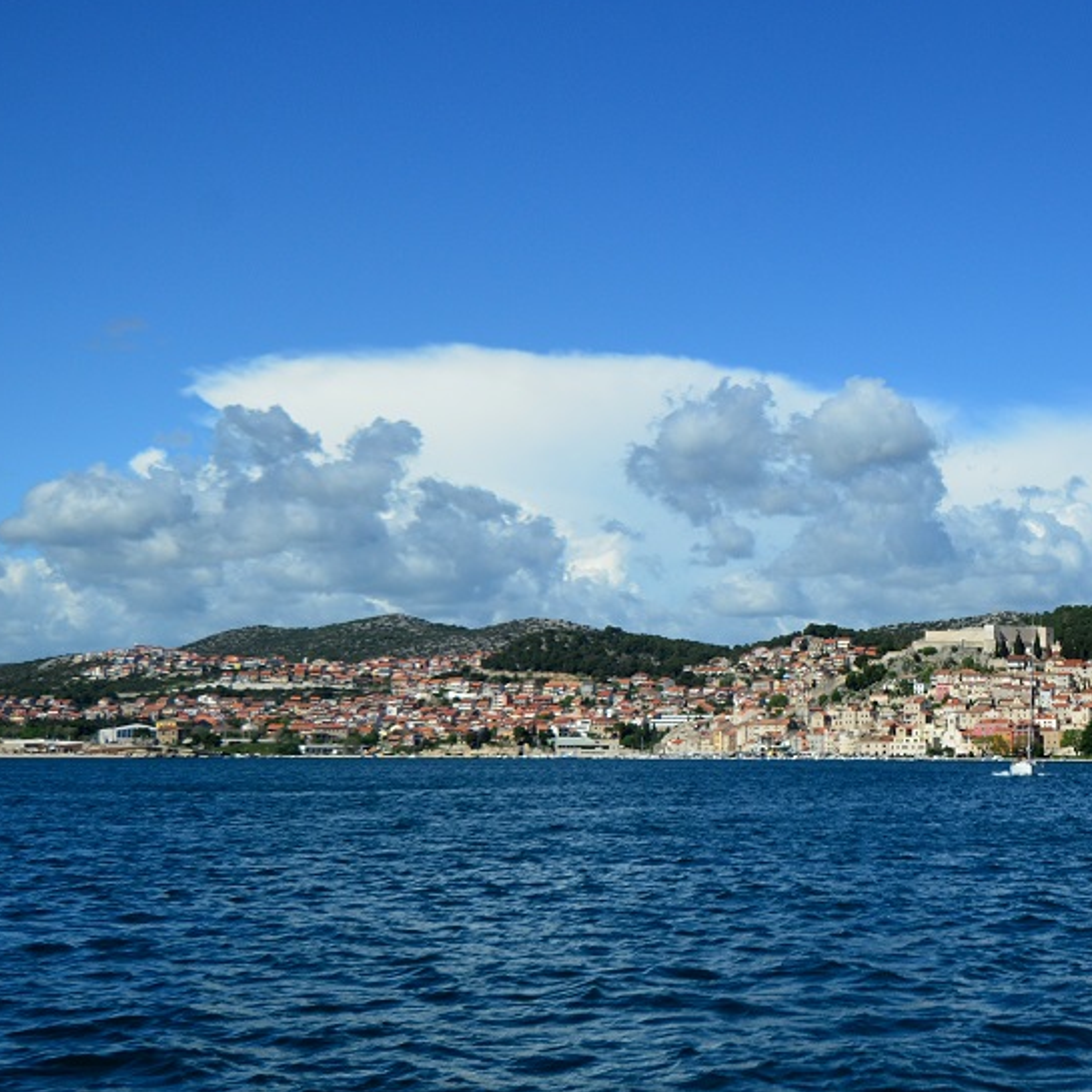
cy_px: 508
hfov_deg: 29.4
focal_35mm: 56
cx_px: 973
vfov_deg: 30.5
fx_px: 1999
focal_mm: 24
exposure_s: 1/3200
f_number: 5.6
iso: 400
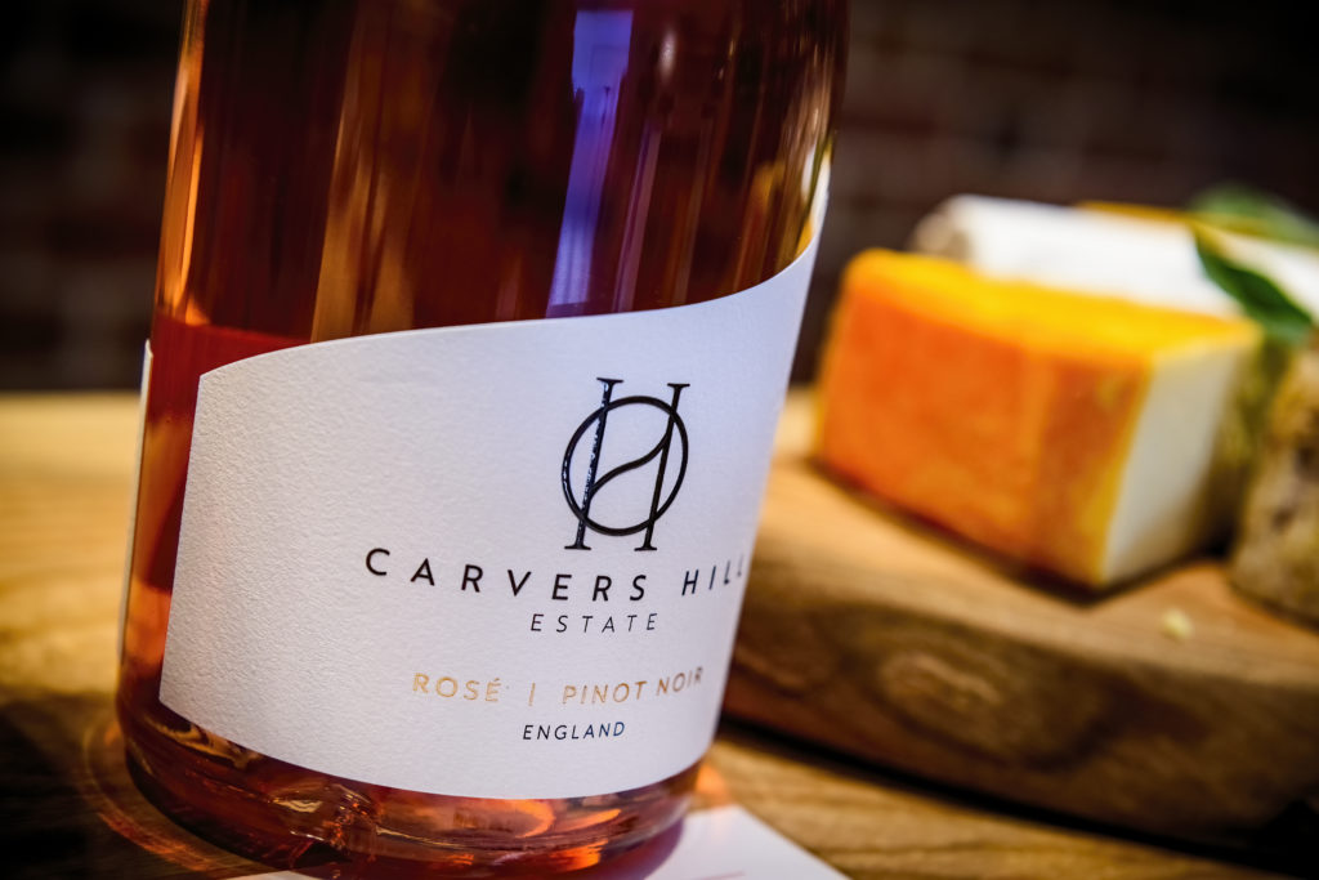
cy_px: 440
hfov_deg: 36.2
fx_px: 2015
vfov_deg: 24.6
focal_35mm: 55
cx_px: 660
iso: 1600
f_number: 5.6
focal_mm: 55
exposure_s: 1/100
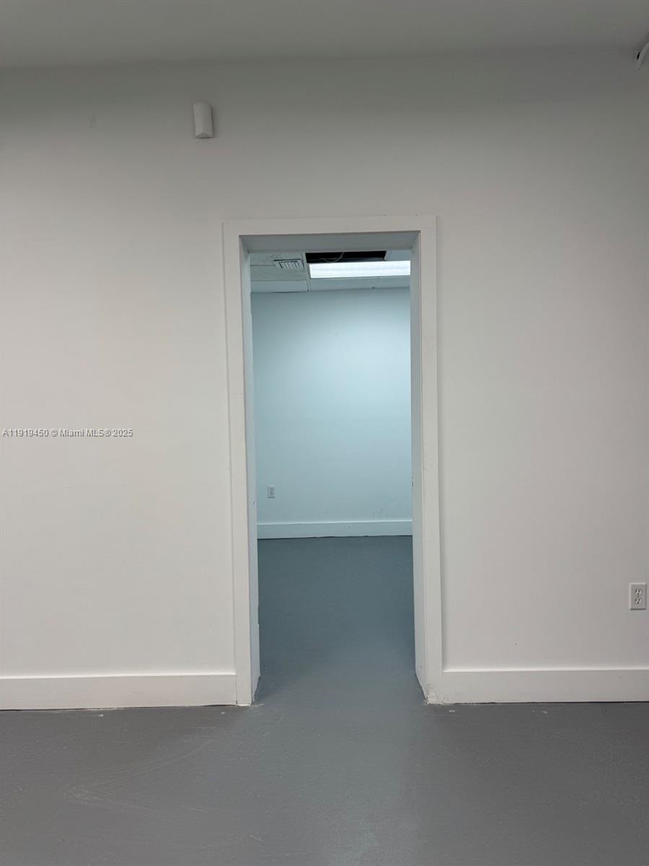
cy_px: 433
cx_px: 324
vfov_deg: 71.6
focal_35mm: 24
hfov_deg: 56.8
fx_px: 600
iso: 64
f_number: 1.78
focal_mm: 6.76
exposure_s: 1/120
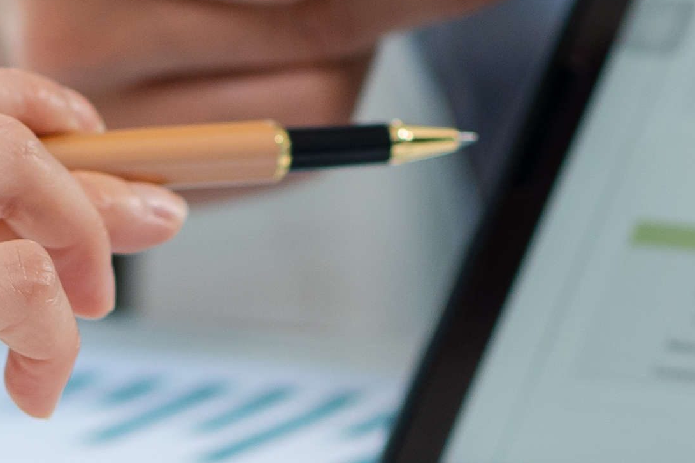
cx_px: -57
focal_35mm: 546
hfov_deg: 3.8
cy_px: 622
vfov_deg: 2.5
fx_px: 10539
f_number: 2.8
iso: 400
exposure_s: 1/250
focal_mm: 85
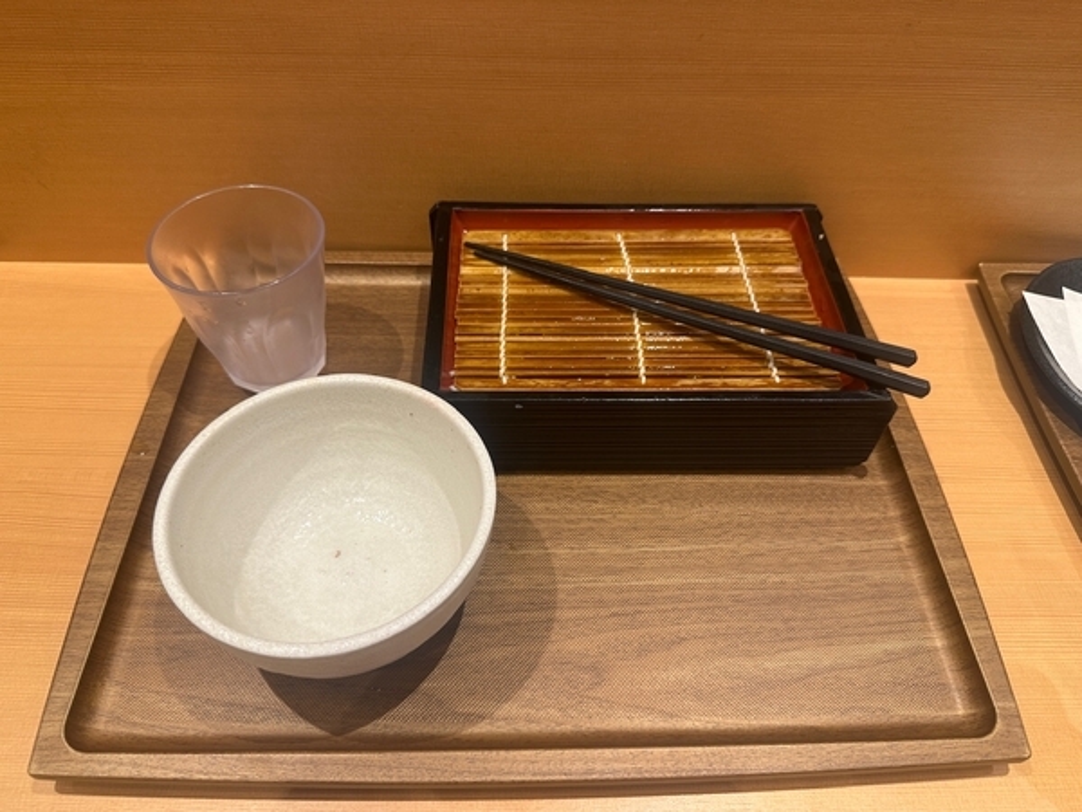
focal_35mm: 24
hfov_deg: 71.6
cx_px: 541
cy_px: 406
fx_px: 750
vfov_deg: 56.8
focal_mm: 6.86
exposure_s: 1/121
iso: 125
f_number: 1.78
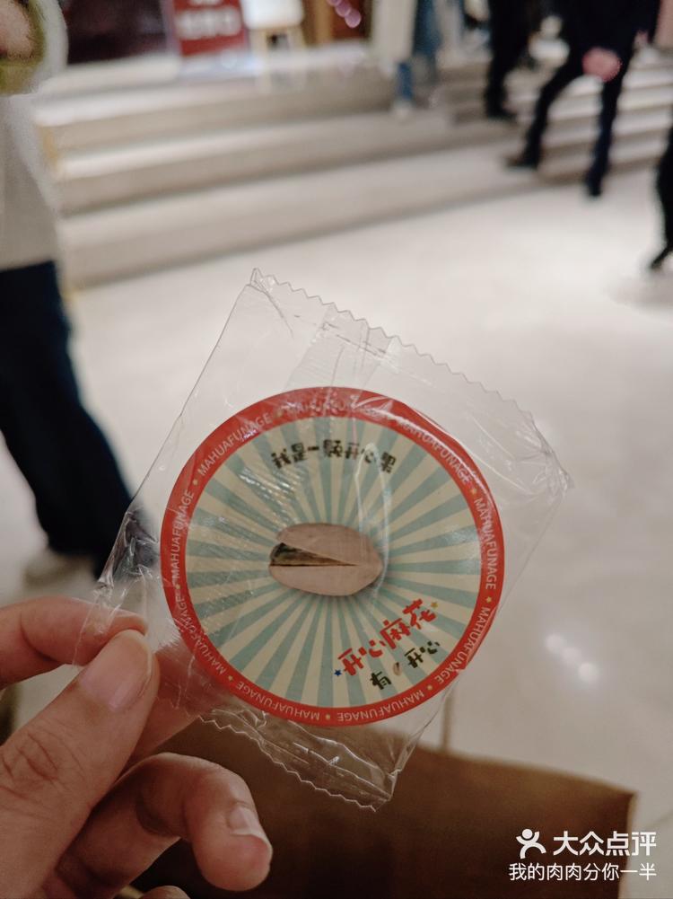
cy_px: 450
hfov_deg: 56.8
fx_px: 623
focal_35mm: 24
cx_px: 336
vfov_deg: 71.6
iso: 1250
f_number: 1.6
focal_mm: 5.84
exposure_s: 1/500
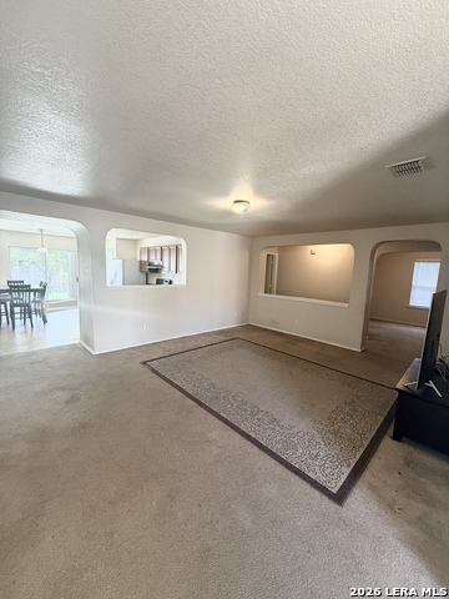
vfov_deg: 102.1
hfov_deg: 85.7
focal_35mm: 14
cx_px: 224
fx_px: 242
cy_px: 300
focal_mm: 2.22
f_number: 2.2
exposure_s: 1/120
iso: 500
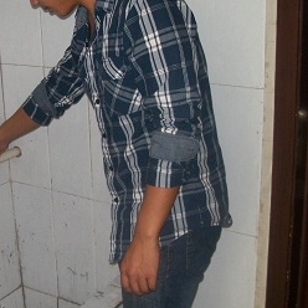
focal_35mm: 63
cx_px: 45
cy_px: 150
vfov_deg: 27.3
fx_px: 634
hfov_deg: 26.6
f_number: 2.7
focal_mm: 6
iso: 80
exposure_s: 1/30
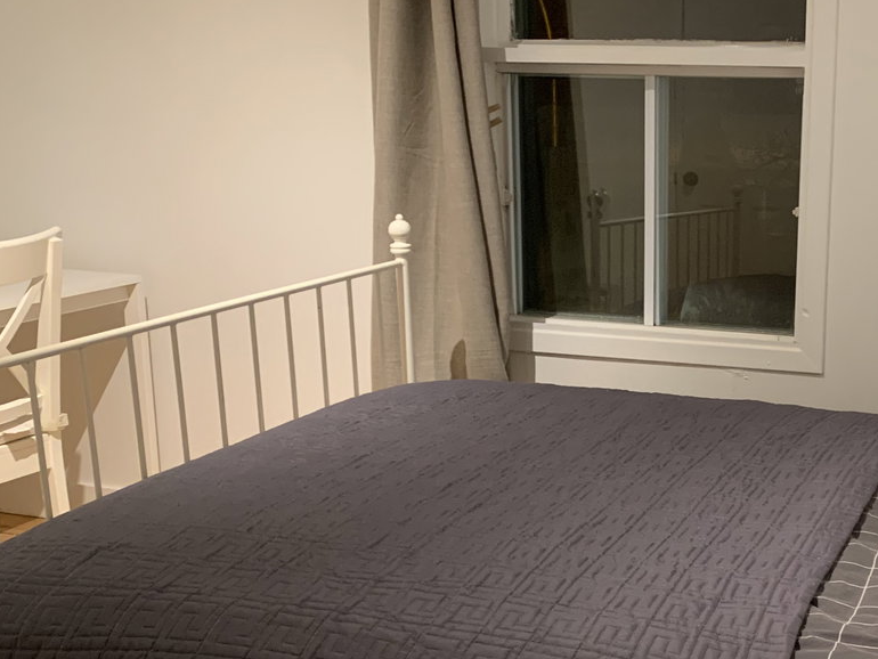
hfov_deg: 34.4
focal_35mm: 54
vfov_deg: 26.9
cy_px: 432
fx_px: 1370
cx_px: 707
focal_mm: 4.25
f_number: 1.8
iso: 250
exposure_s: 1/40
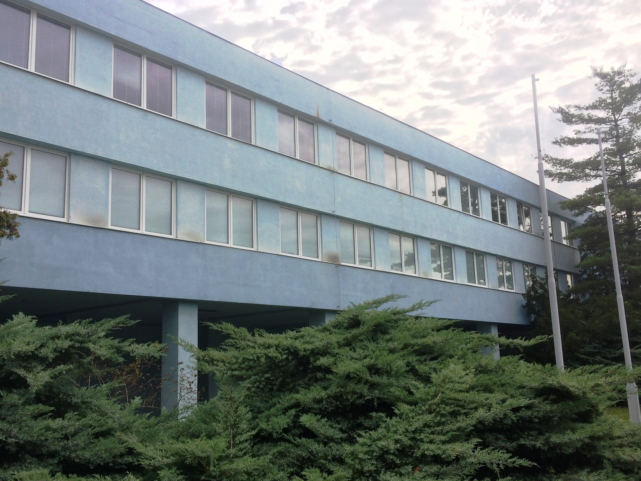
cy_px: 249
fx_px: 630
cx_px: 296
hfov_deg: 53.9
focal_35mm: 34
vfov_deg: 41.8
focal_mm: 4.15
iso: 32
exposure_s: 1/1244
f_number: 2.2
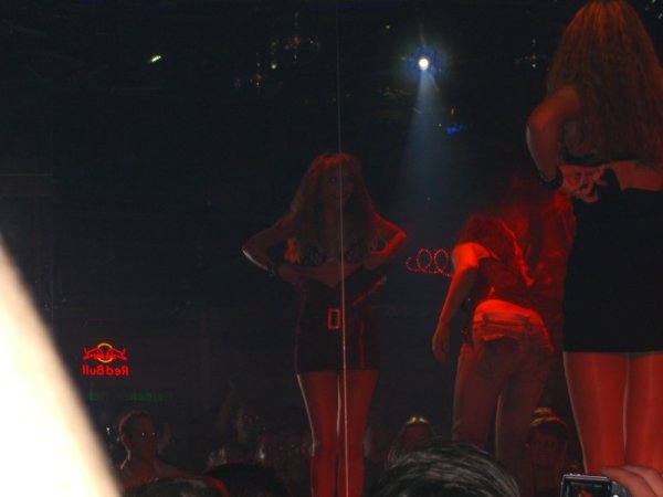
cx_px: 332
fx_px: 2183
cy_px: 248
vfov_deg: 13.0
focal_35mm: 114
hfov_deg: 17.3
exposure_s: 1/60
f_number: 5.1
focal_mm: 23.7
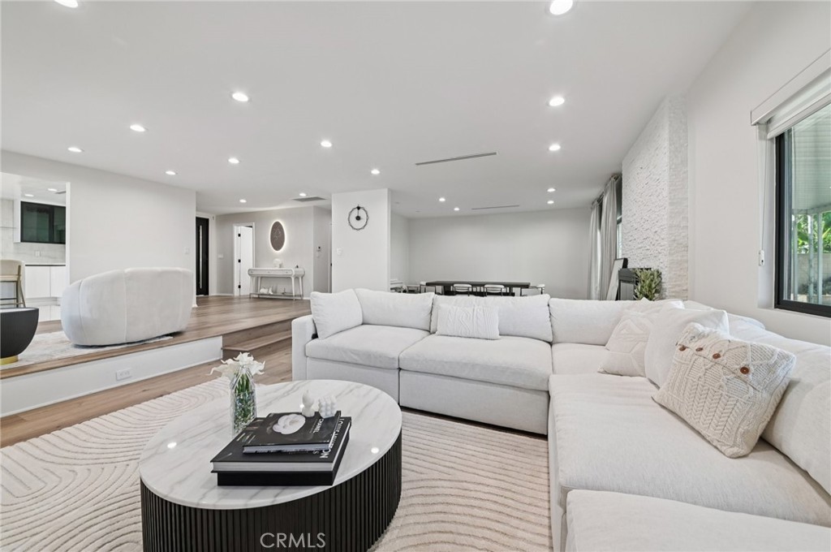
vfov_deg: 85.3
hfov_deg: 108.4
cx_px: 416
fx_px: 300
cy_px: 276
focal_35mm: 13
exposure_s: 1/13
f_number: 8
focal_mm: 13
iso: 250
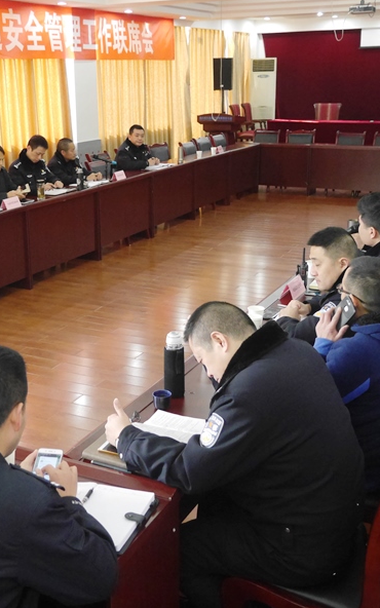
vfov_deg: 46.2
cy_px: 303
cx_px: 134
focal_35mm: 43
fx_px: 713
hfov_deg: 29.7
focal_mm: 15
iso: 1600
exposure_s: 1/60
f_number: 3.6
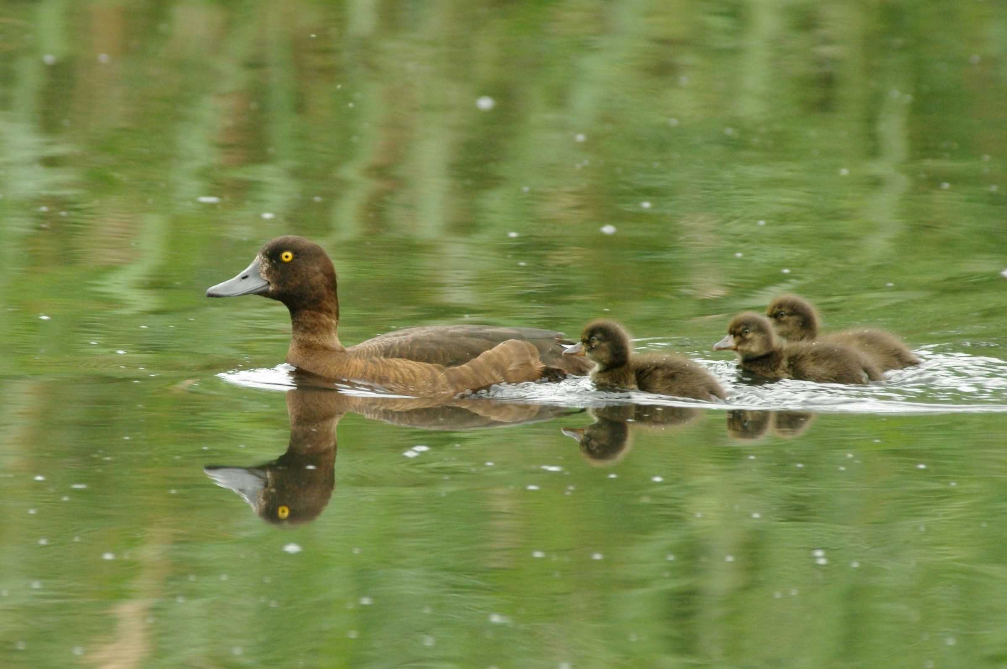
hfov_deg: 4.6
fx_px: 12572
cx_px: 504
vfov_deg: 3.0
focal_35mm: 450
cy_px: 334
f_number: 8
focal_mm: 300
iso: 1600
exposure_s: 1/180
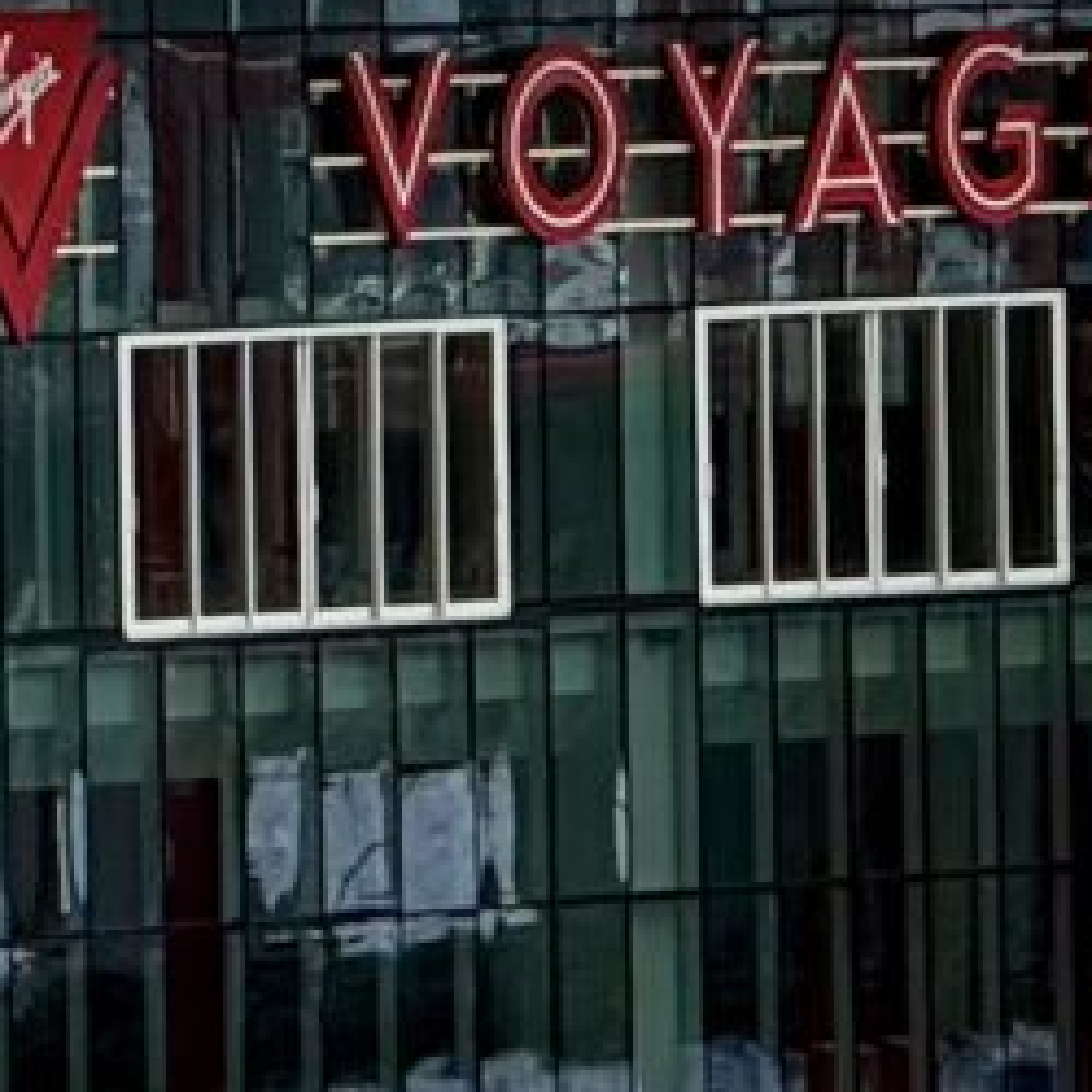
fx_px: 32264
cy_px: -480
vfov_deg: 1.9
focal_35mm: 904
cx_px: 2481
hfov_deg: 1.9
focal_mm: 16.89
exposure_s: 1/638
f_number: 2.8
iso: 32
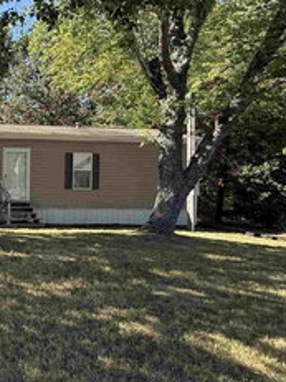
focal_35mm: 31
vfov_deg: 58.4
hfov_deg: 32.4
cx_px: -98
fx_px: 342
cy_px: 187
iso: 64
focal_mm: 2.22
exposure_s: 1/841
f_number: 2.2
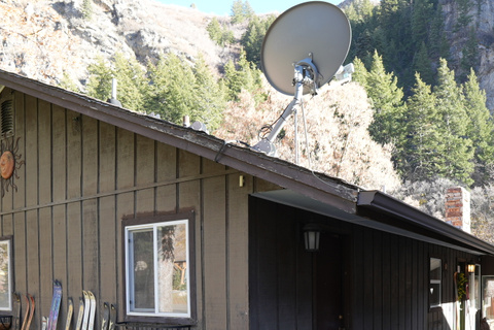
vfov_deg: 38.1
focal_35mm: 32
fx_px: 439
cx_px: 318
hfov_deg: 57.8
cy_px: 303
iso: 100
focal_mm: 10
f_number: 4.5
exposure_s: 1/80
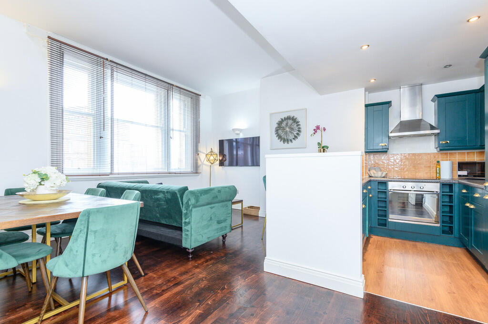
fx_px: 217
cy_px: 162
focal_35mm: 16
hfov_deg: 96.8
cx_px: 244
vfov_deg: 73.7
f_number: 8
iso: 1000
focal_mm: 16
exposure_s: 1/25
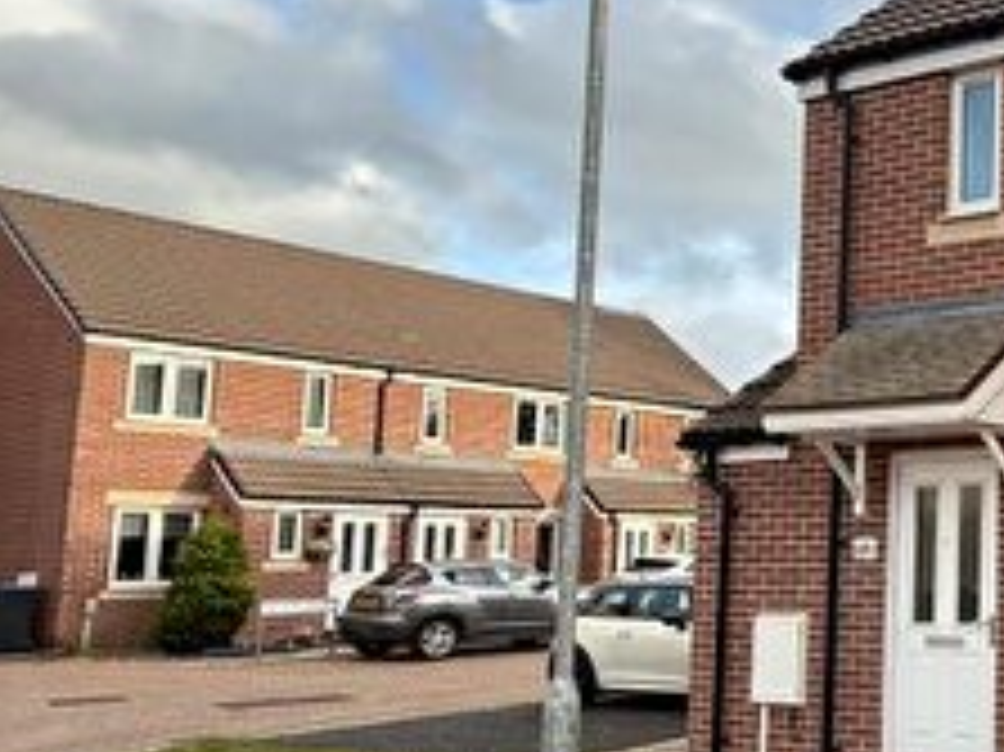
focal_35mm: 44
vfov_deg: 32.8
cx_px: 1279
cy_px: 417
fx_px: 1275
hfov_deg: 32.9
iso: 64
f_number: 2.2
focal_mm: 2.22
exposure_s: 1/342
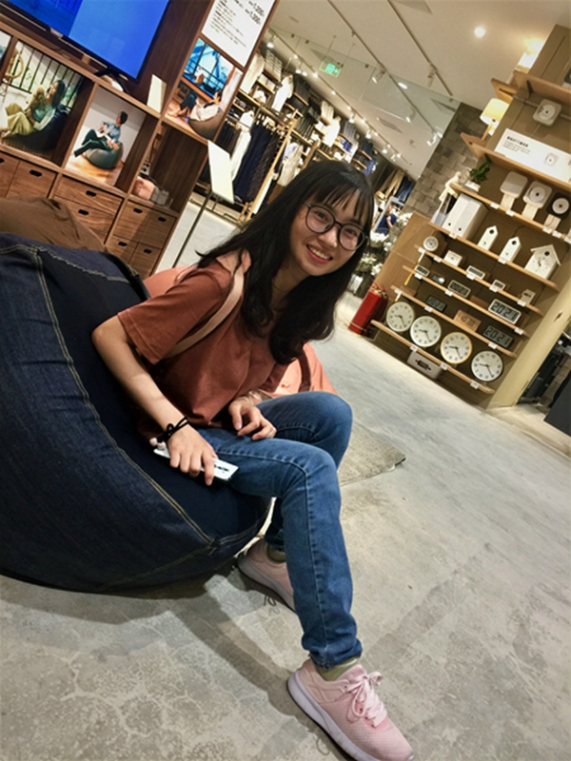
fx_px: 638
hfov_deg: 48.2
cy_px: 380
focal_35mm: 29
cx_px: 286
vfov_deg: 61.7
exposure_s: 1/33
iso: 50
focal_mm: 4.15
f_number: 2.2
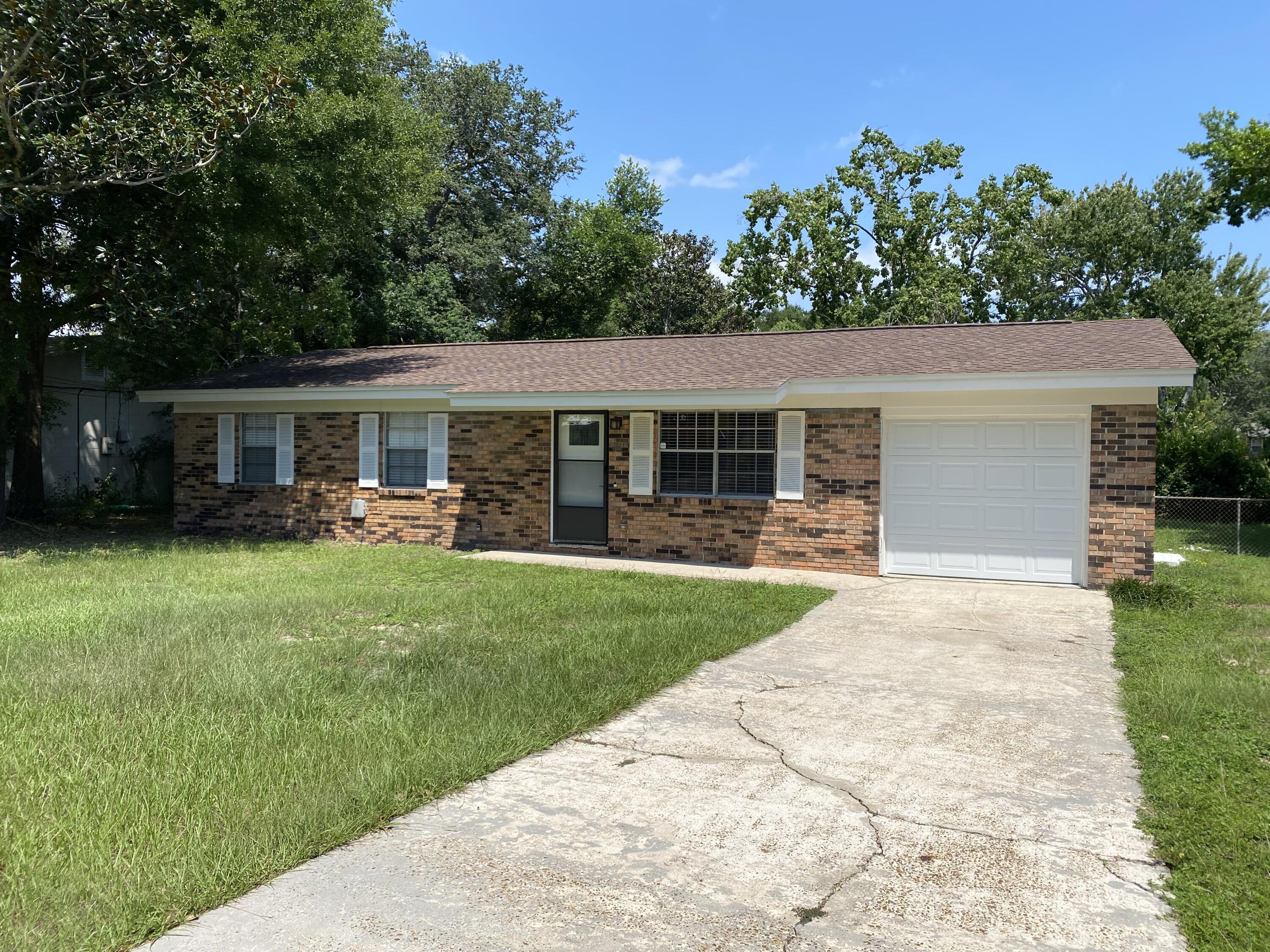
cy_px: 476
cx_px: 635
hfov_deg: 67.3
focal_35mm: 26
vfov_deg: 53.1
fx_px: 954
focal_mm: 4.25
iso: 32
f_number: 1.8
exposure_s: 1/3401
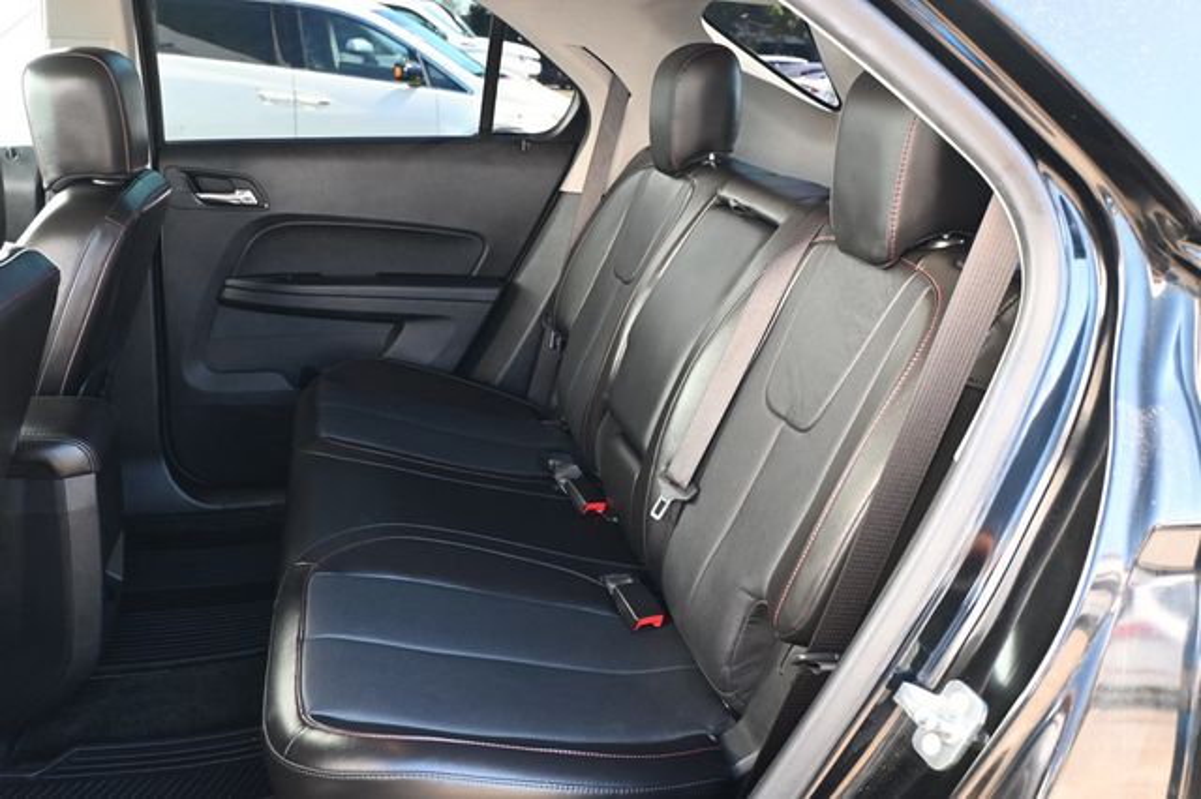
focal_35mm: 28
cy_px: 400
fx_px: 950
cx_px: 600
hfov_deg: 64.6
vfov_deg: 45.6
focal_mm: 19
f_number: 3.8
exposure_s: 1/125
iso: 1400
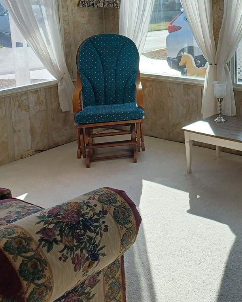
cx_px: 247
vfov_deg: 35.7
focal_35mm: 51
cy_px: 69
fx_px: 457
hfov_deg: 27.8
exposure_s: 1/145
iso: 32
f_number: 1.8
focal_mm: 4.6
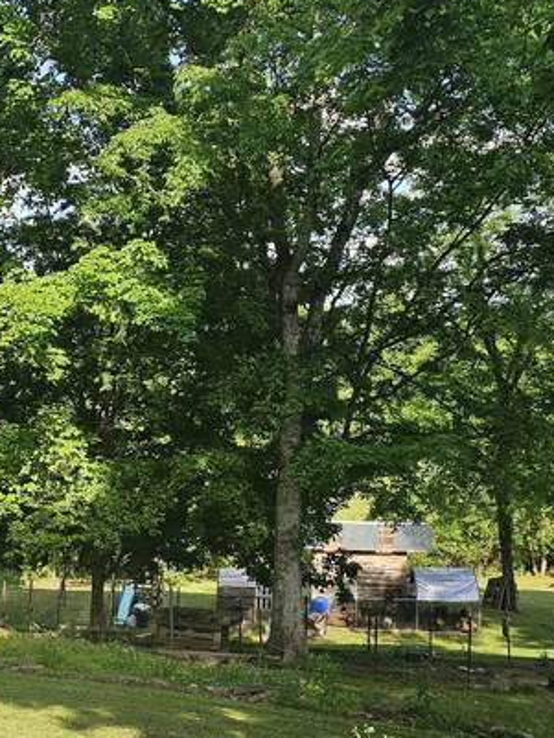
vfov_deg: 34.7
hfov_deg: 25.2
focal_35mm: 55
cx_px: -11
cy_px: 477
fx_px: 1173
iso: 10
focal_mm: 6.3
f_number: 1.7
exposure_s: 1/262
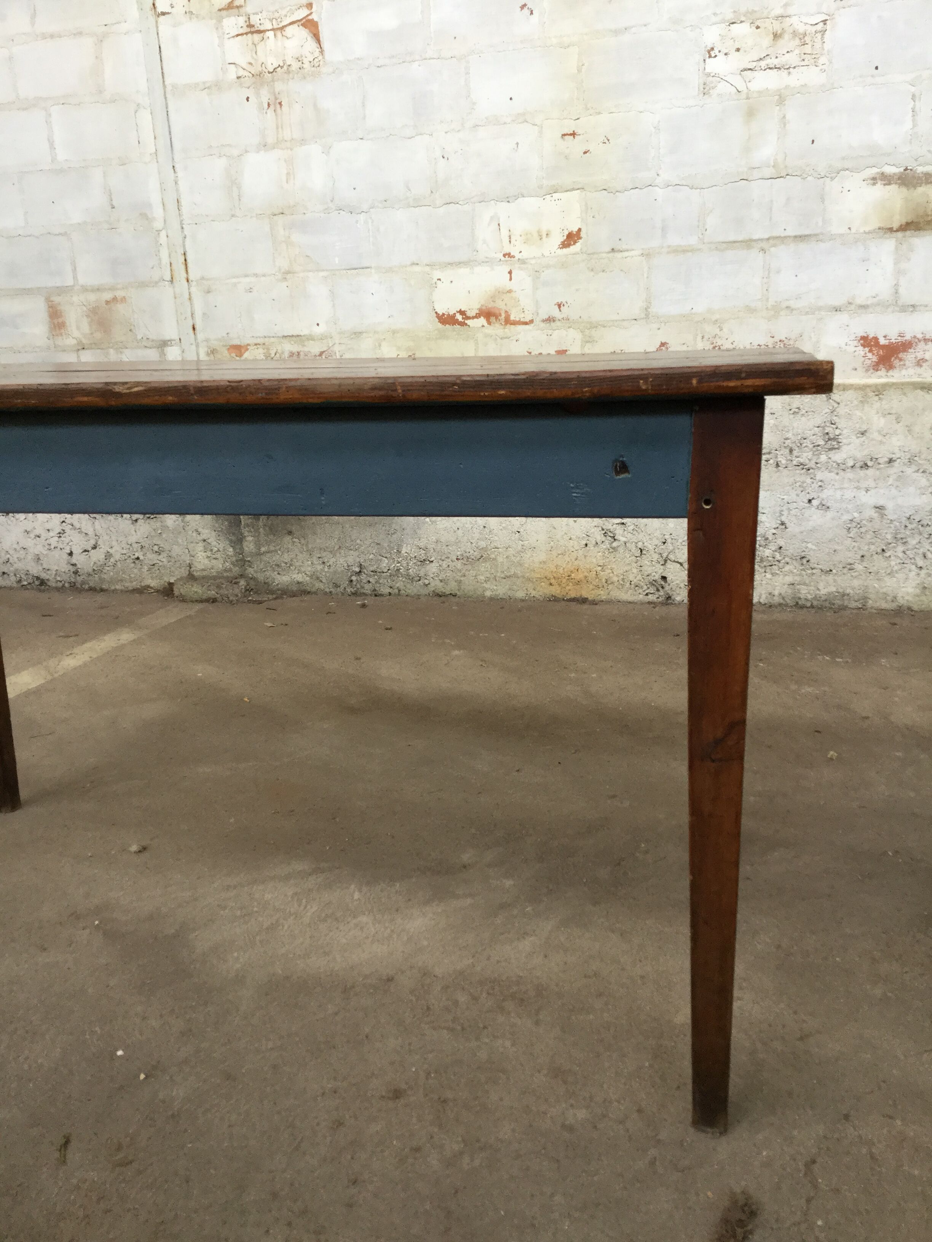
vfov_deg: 58.4
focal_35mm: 31
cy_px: 621
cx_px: 466
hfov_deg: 45.4
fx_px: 1113
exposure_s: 1/33
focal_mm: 3.3
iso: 25
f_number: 2.4
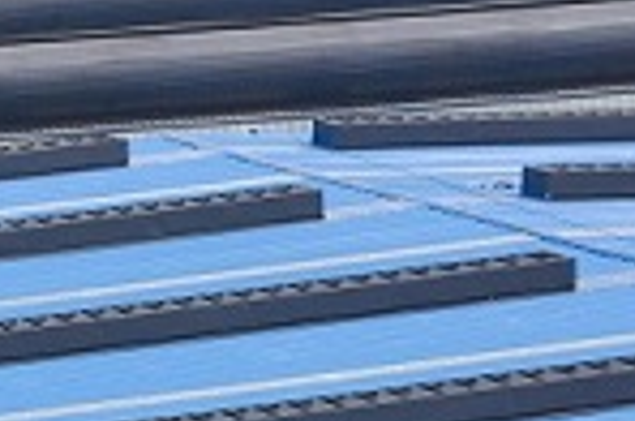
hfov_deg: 6.4
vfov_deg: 4.3
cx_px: -549
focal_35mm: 317
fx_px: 5579
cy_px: 627
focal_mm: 52
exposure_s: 1/400
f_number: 10
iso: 200
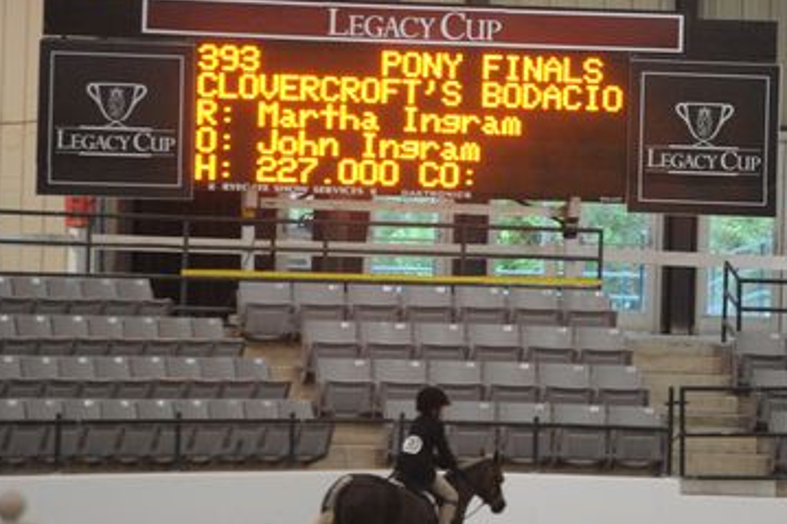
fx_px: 7800
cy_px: 132
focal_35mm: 357
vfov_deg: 3.8
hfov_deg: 5.8
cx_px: 476
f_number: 2.8
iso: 6400
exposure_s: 1/400
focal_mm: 200
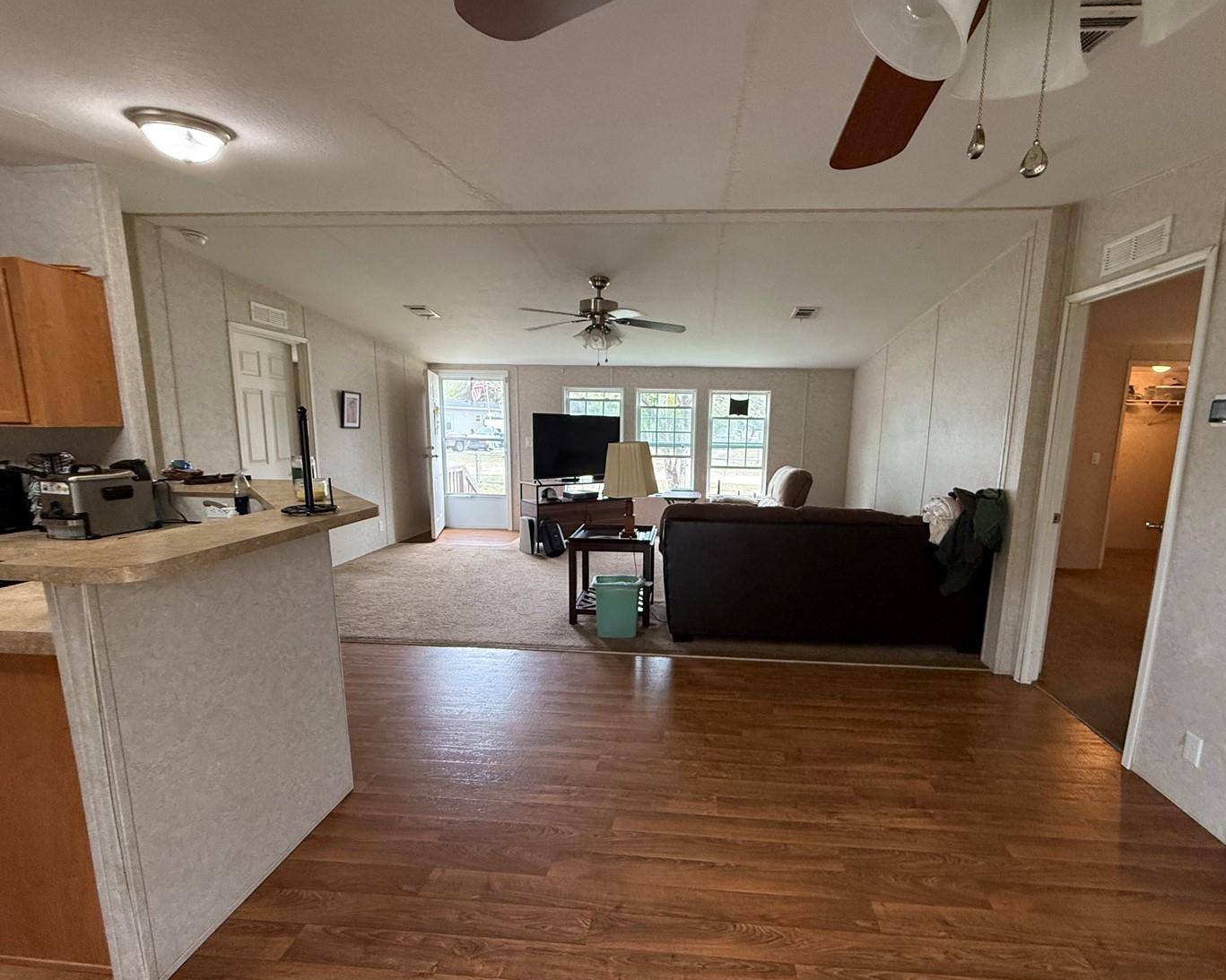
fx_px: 580
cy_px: 525
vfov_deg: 80.2
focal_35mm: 16
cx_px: 660
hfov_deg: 92.9
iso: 400
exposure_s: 1/120
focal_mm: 2.22
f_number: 2.2
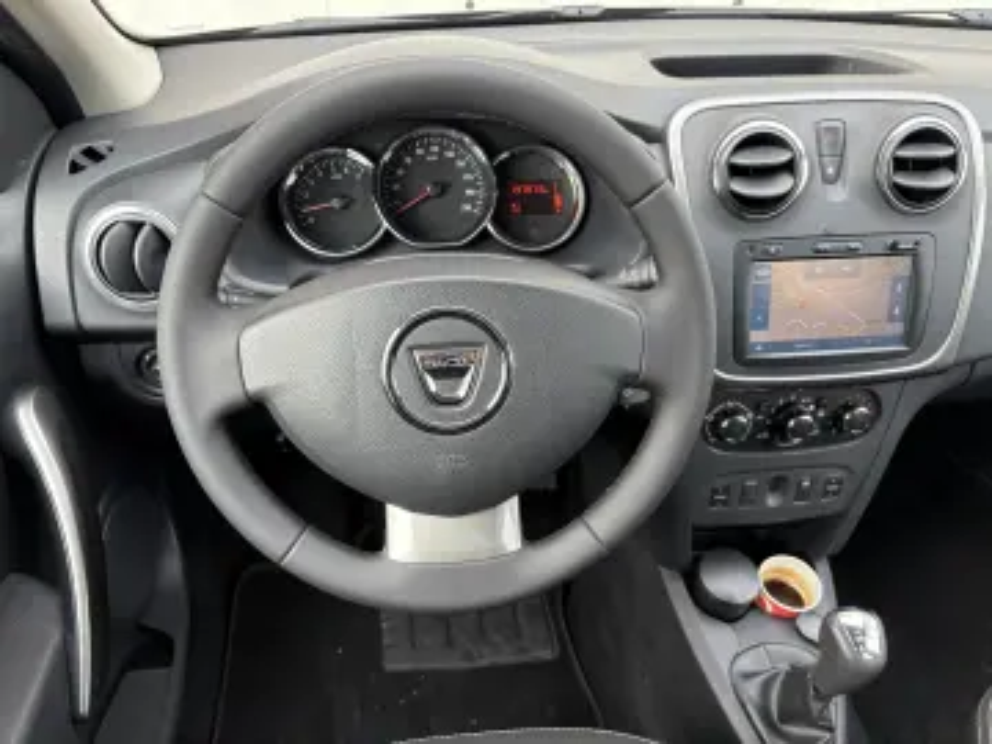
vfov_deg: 53.1
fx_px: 745
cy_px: 372
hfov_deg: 67.3
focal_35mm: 26
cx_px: 496
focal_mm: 5.96
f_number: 1.6
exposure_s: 1/121
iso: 100
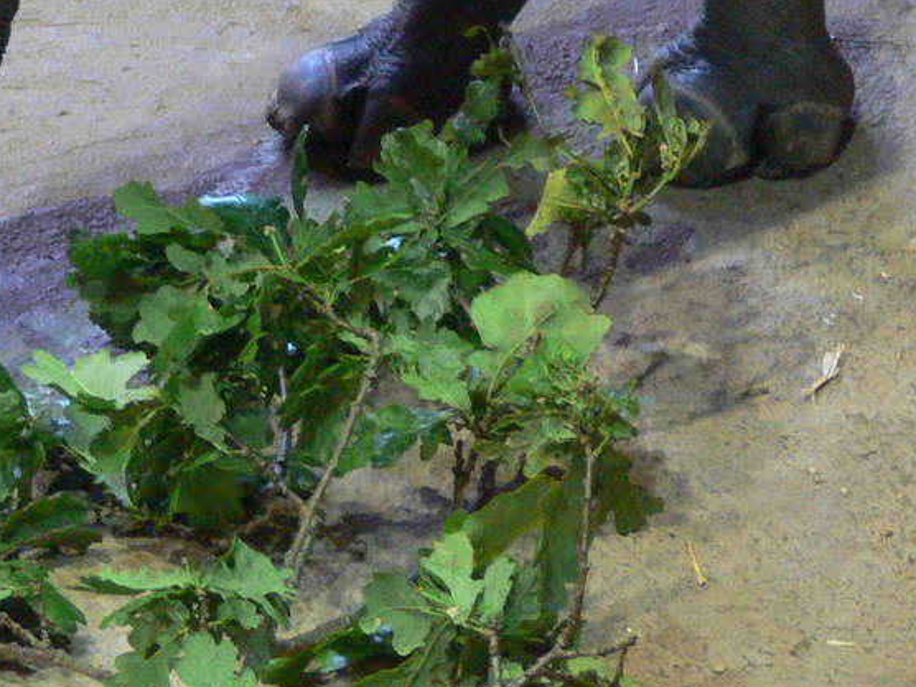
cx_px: -96
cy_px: -293
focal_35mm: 420
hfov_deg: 4.7
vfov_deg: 3.5
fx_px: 11114
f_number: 3.6
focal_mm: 31
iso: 200
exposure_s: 1/6
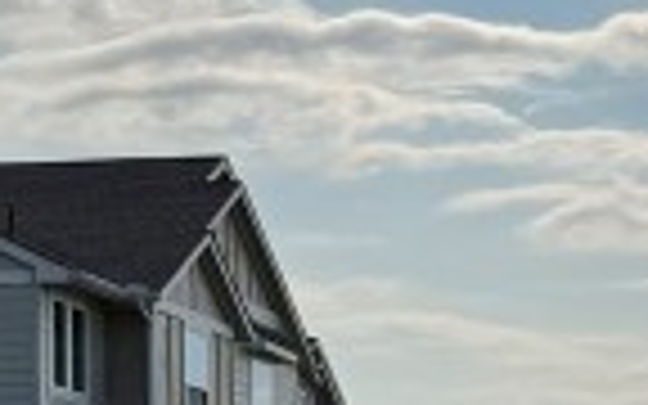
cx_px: 1004
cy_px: 549
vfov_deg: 7.2
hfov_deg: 11.1
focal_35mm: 181
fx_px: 3196
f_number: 1.78
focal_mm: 6.76
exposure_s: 1/17544
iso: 64
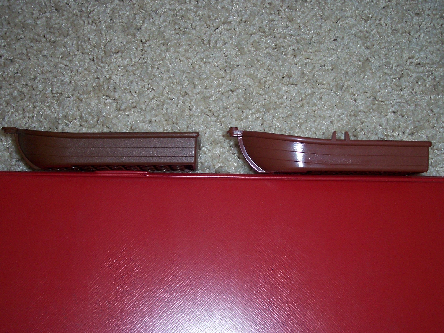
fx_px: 539
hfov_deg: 44.8
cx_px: 222
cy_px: 166
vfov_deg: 34.3
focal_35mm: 42
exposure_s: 1/60
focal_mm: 7
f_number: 3
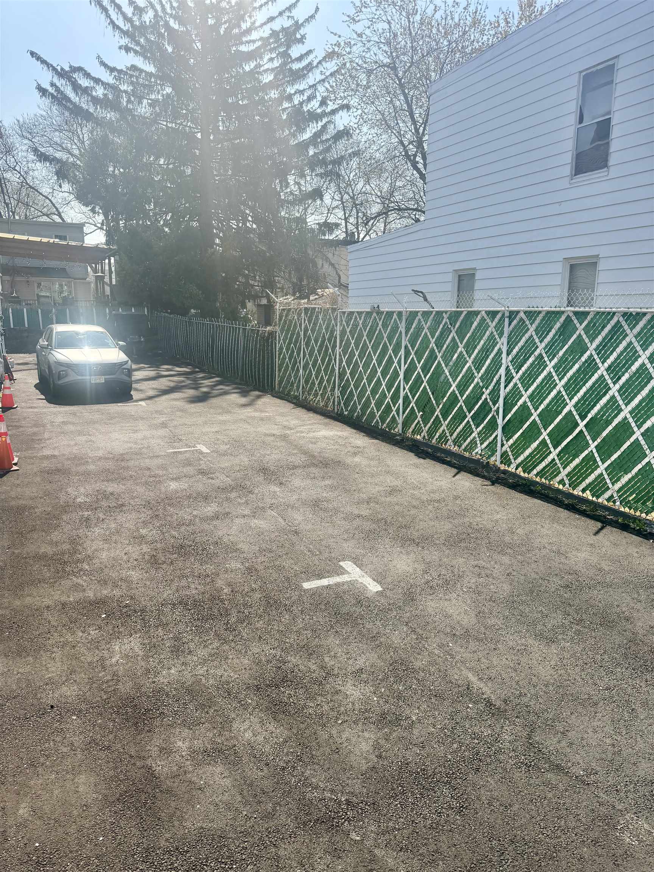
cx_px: 327
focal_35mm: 24
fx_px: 605
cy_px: 436
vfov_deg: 71.6
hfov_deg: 56.8
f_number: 1.78
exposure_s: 1/4405
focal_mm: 6.76
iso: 100
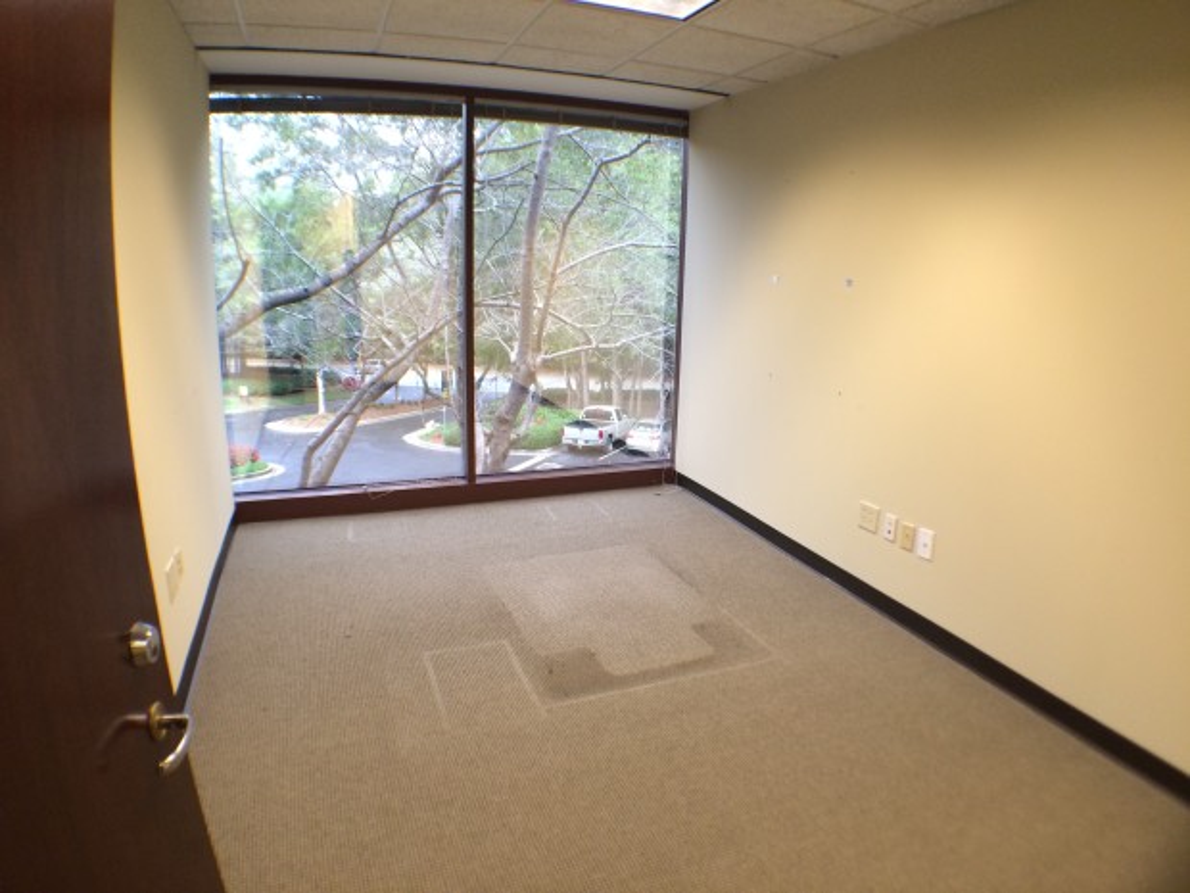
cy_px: 446
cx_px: 595
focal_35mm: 29
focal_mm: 4.15
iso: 100
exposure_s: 1/30
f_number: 2.2
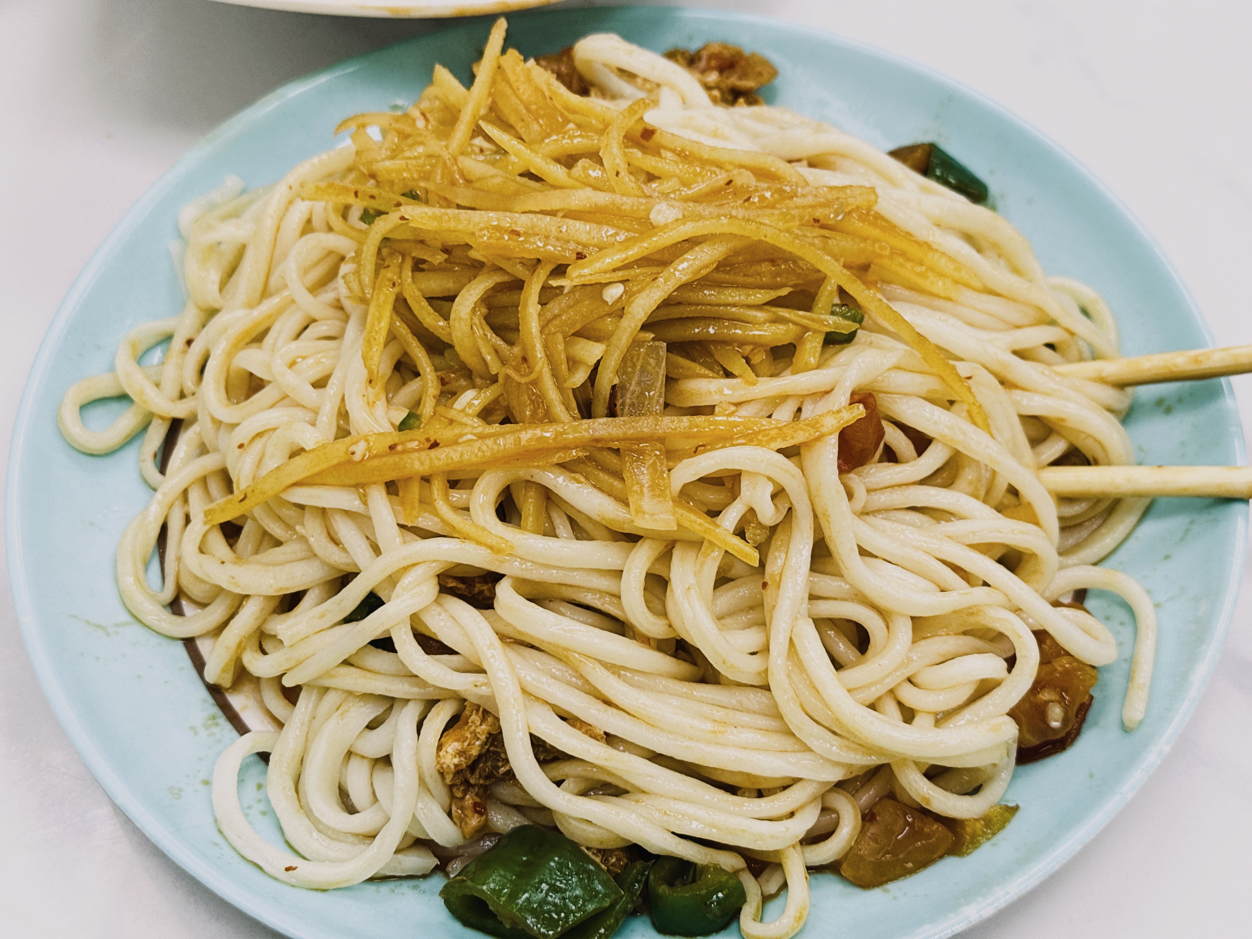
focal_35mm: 48
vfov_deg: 30.3
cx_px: 626
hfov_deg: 39.7
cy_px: 470
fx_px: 1736
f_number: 1.78
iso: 50
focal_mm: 6.76
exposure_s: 1/121
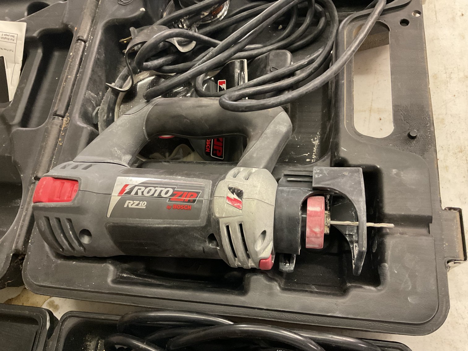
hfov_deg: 61.7
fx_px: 392
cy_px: 176
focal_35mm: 29
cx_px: 234
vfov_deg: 48.2
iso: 320
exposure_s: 1/30
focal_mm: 3
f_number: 1.8
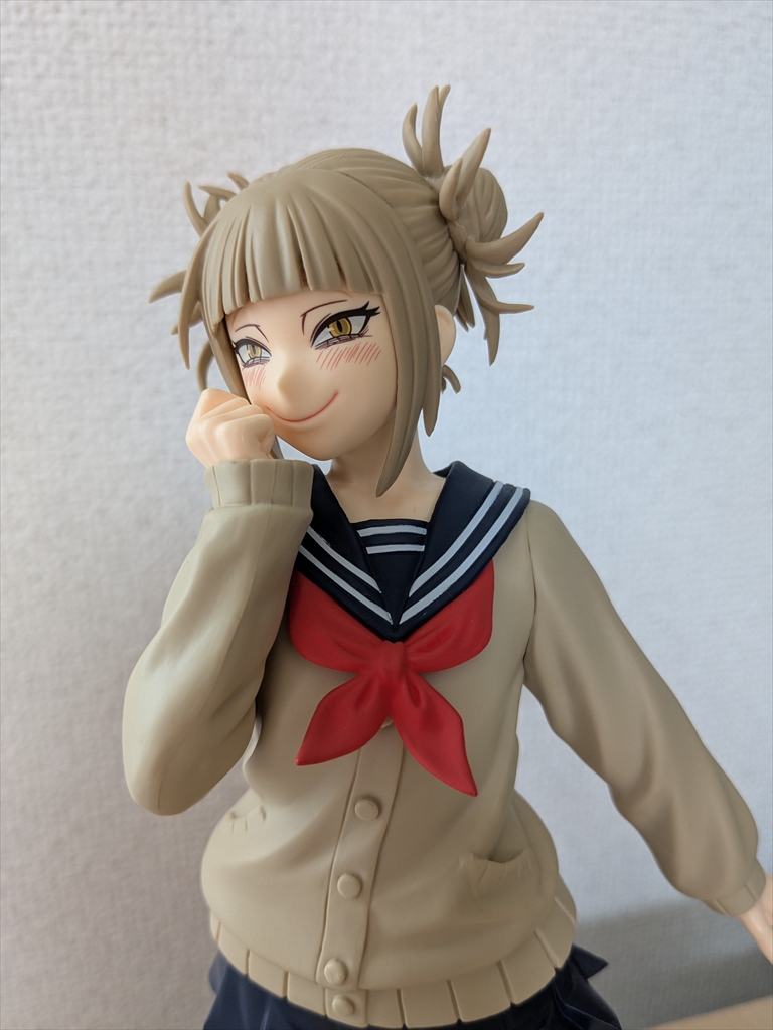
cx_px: 386
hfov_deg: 51.4
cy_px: 515
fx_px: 804
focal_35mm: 27
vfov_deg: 65.3
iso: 67
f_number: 1.73
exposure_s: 1/30
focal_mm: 4.38
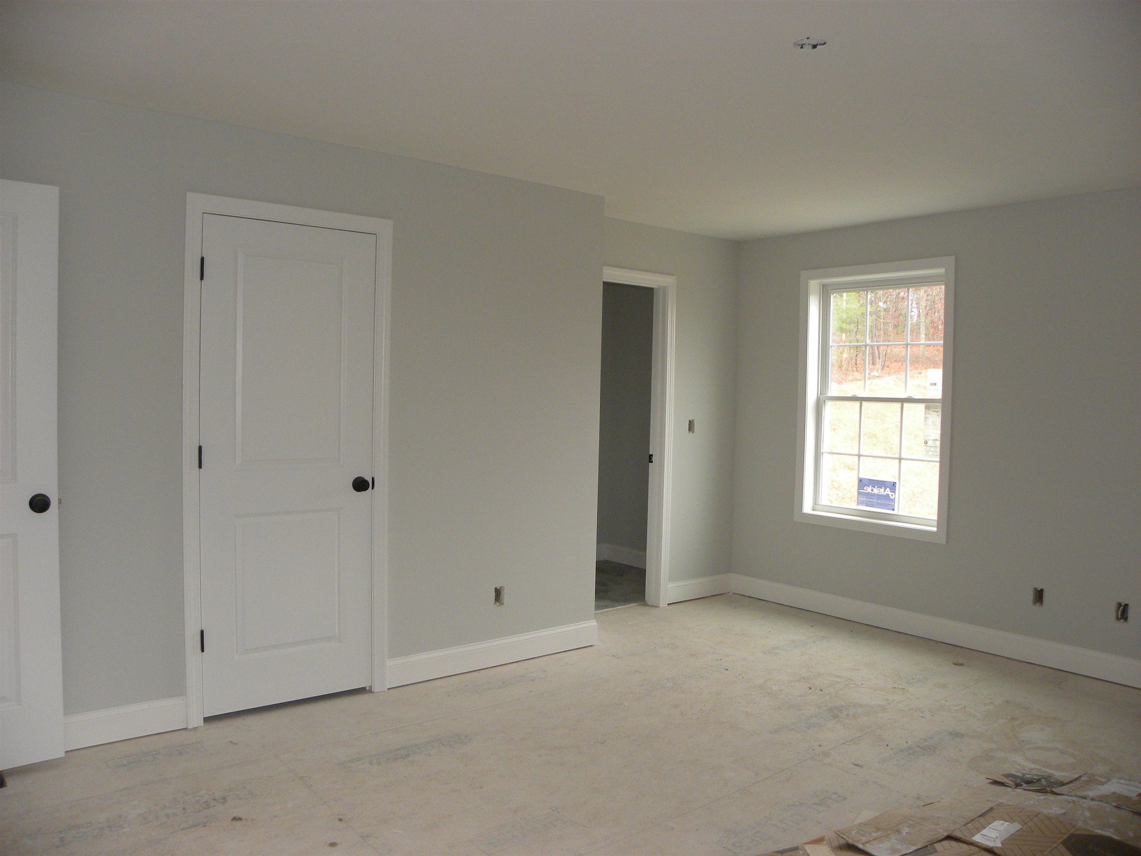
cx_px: 570
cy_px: 428
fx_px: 857
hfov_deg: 67.3
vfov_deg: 53.1
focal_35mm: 26
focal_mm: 4.6
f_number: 2.8
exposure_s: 1/78
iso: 172
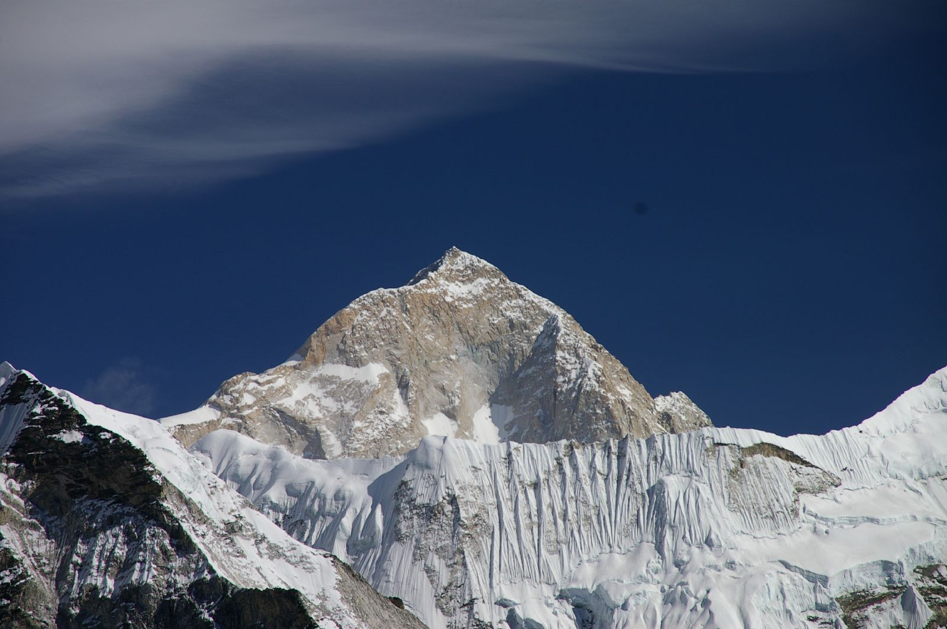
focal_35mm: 188
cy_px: 314
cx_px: 474
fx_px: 4927
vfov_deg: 7.3
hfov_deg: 11.0
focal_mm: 125
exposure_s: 1/500
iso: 200
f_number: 8
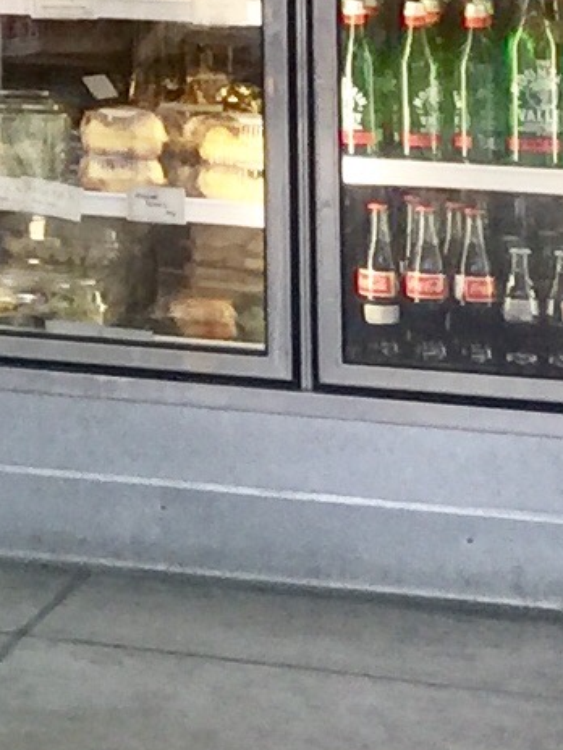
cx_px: -1721
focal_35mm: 204
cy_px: -435
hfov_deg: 6.0
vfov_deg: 9.4
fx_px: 4424
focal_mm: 4.15
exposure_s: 1/40
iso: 32
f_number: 2.2
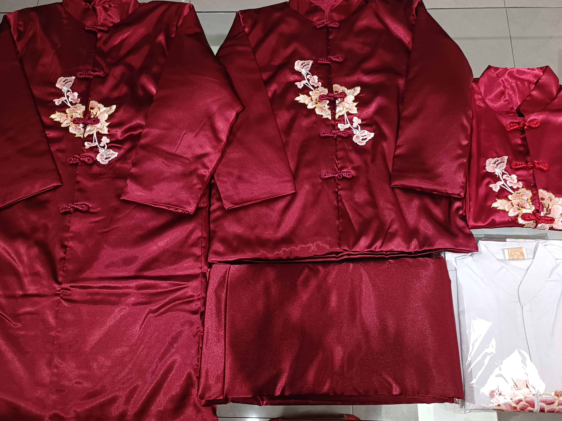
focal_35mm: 27
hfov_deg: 65.3
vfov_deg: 51.4
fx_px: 438
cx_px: 281
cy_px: 210
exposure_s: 1/50
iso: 168
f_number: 1.9
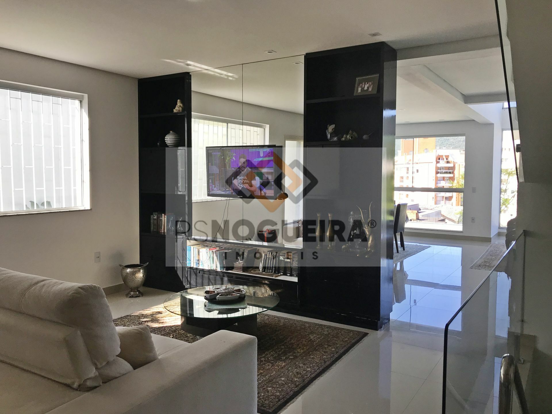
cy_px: 207
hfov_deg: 63.4
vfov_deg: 49.7
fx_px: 446
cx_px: 276
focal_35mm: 28
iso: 20
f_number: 1.8
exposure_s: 1/363
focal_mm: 3.99
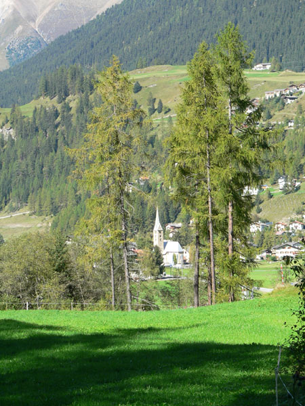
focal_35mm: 111
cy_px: 203
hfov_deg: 13.3
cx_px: 152
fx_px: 1304
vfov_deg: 17.7
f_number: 4
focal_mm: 18.4
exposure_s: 1/250
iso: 80
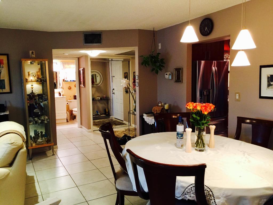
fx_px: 229
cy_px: 102
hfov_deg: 61.7
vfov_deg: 48.2
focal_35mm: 29
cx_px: 136
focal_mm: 4.15
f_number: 2.2
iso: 50
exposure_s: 1/15
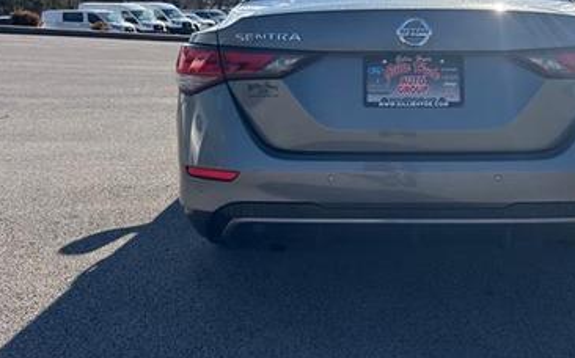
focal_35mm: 38
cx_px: 385
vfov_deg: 33.2
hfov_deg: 50.6
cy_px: 118
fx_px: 595
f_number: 1.6
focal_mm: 5.96
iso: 64
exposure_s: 1/5348
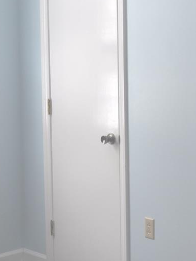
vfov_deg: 19.6
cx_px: 114
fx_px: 755
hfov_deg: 14.8
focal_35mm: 100
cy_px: 92
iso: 200
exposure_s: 1/125
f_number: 5.6
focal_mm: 35
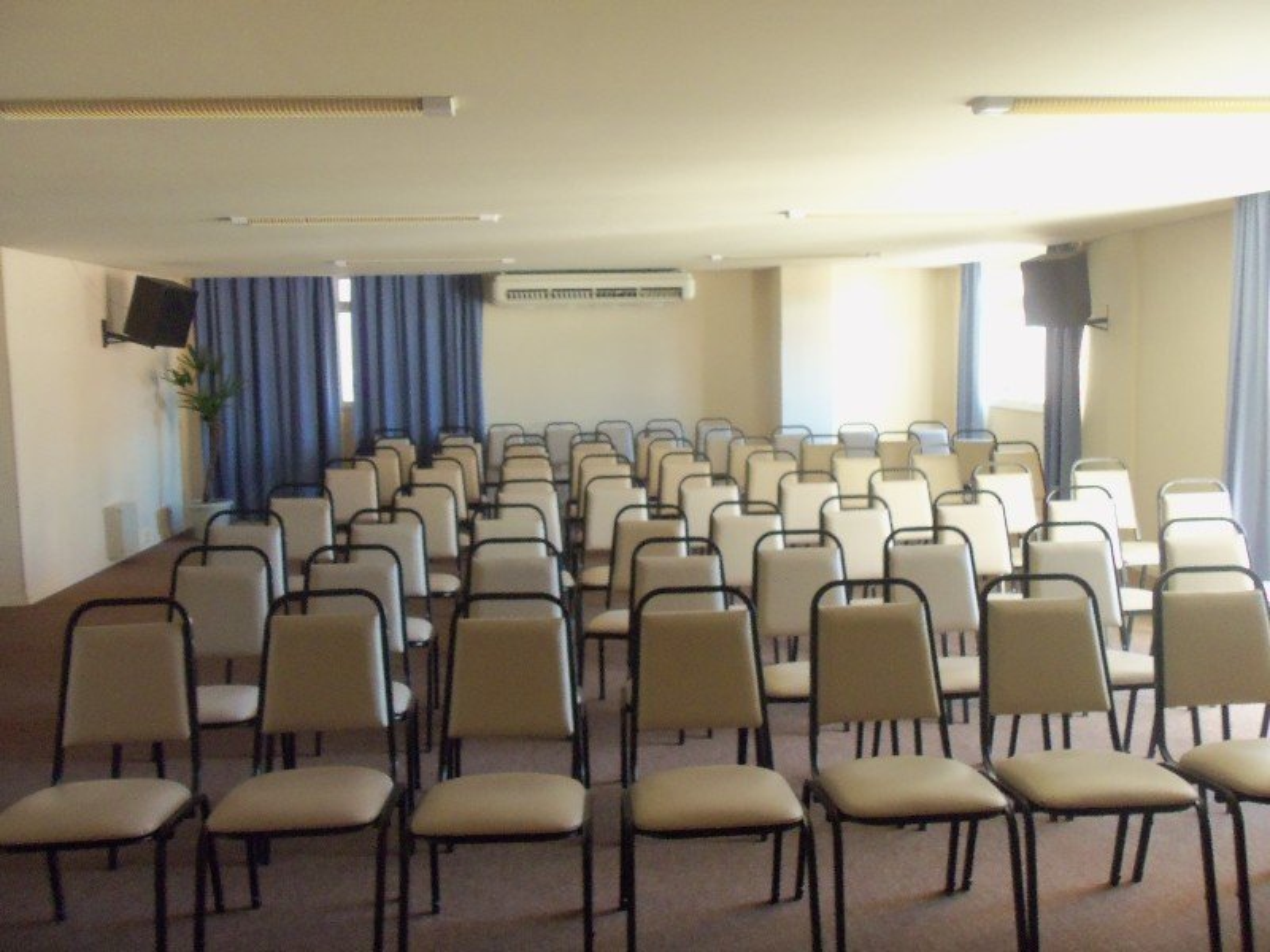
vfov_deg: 48.2
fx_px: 1064
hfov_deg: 61.7
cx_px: 635
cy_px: 476
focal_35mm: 29
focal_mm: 5.2
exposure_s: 1/30
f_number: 3.4
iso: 250
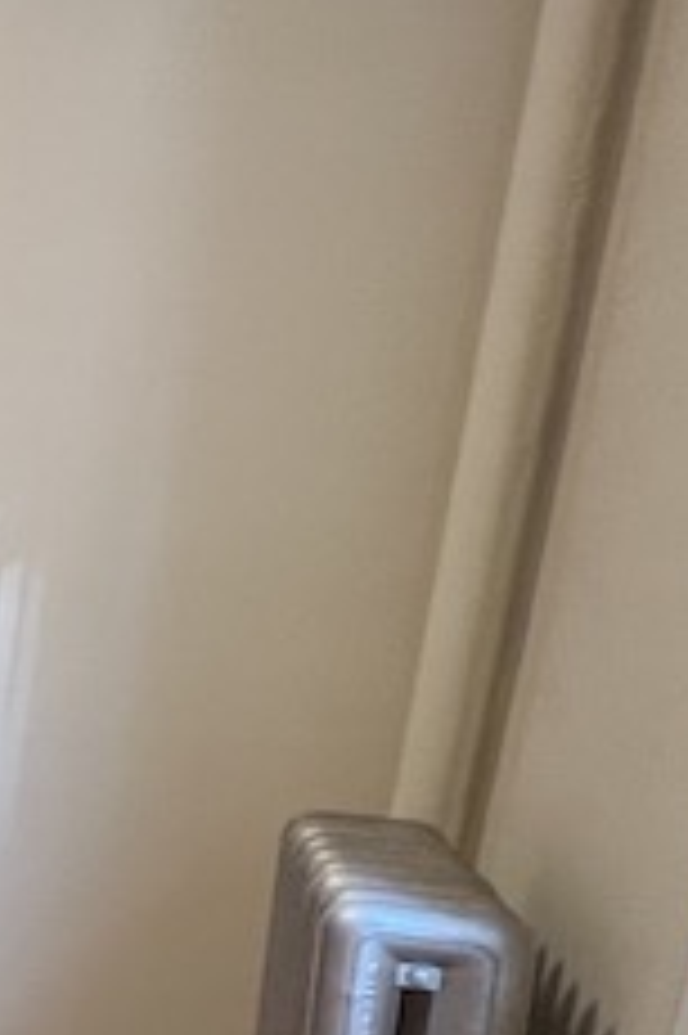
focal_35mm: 47
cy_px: 693
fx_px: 1349
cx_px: -980
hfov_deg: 15.0
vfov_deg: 41.4
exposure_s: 1/60
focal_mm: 1.57
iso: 200
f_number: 1.8
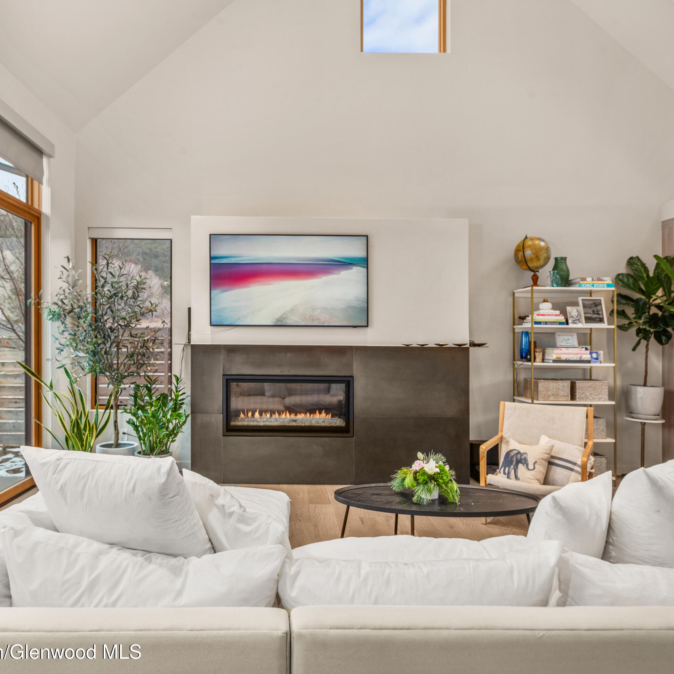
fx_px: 551
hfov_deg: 62.8
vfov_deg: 62.9
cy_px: 336
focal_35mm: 25
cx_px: 304
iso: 400
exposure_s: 1/6
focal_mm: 19
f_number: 9
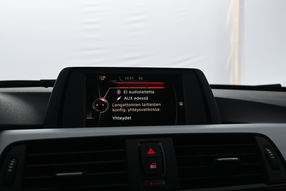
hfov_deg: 55.1
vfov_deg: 38.4
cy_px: 96
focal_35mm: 34
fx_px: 274
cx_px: 143
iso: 560
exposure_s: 1/40
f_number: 4.2
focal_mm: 23
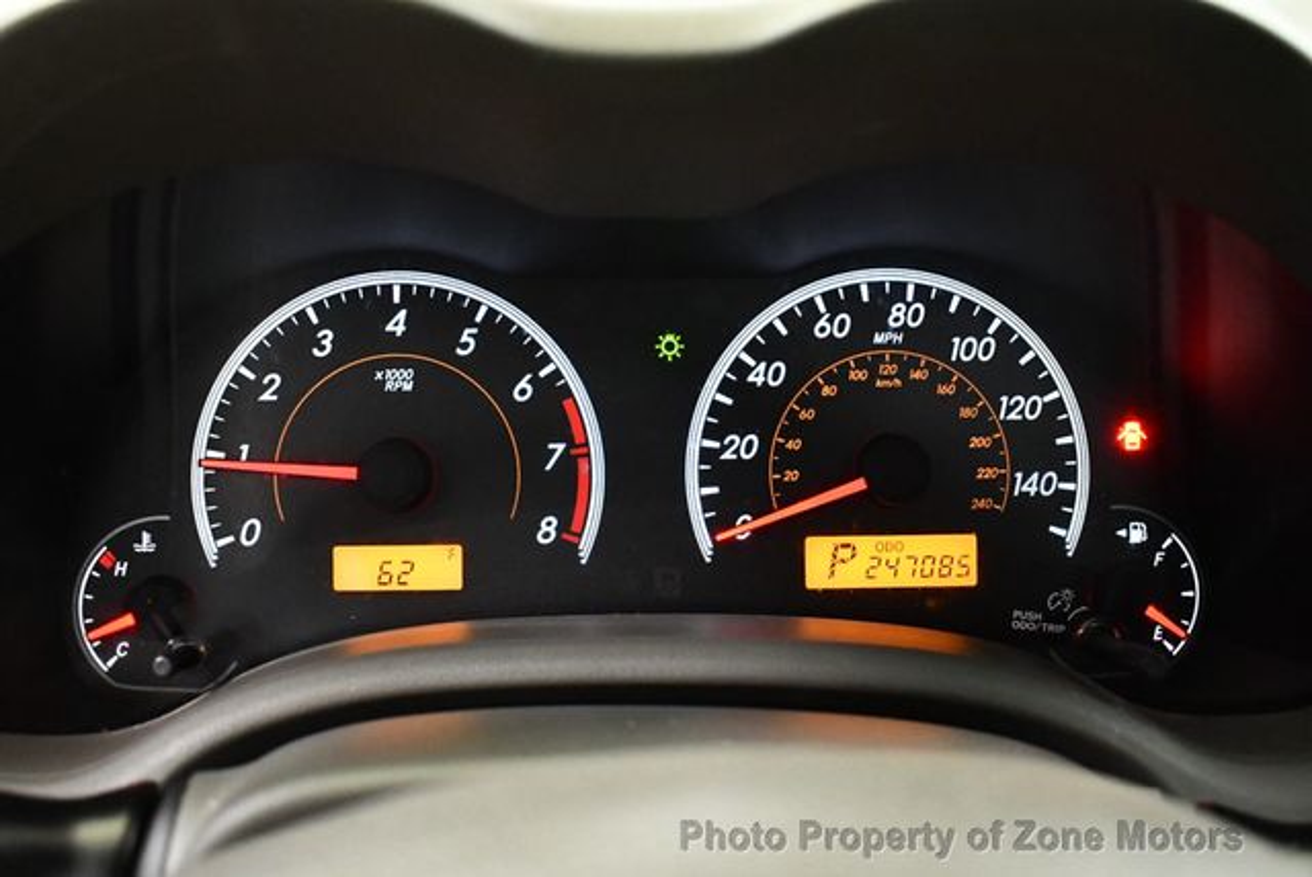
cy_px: 438
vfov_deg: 36.9
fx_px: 1313
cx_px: 656
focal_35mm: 36
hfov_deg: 53.1
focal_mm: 18
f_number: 3.5
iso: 4000
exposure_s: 1/60
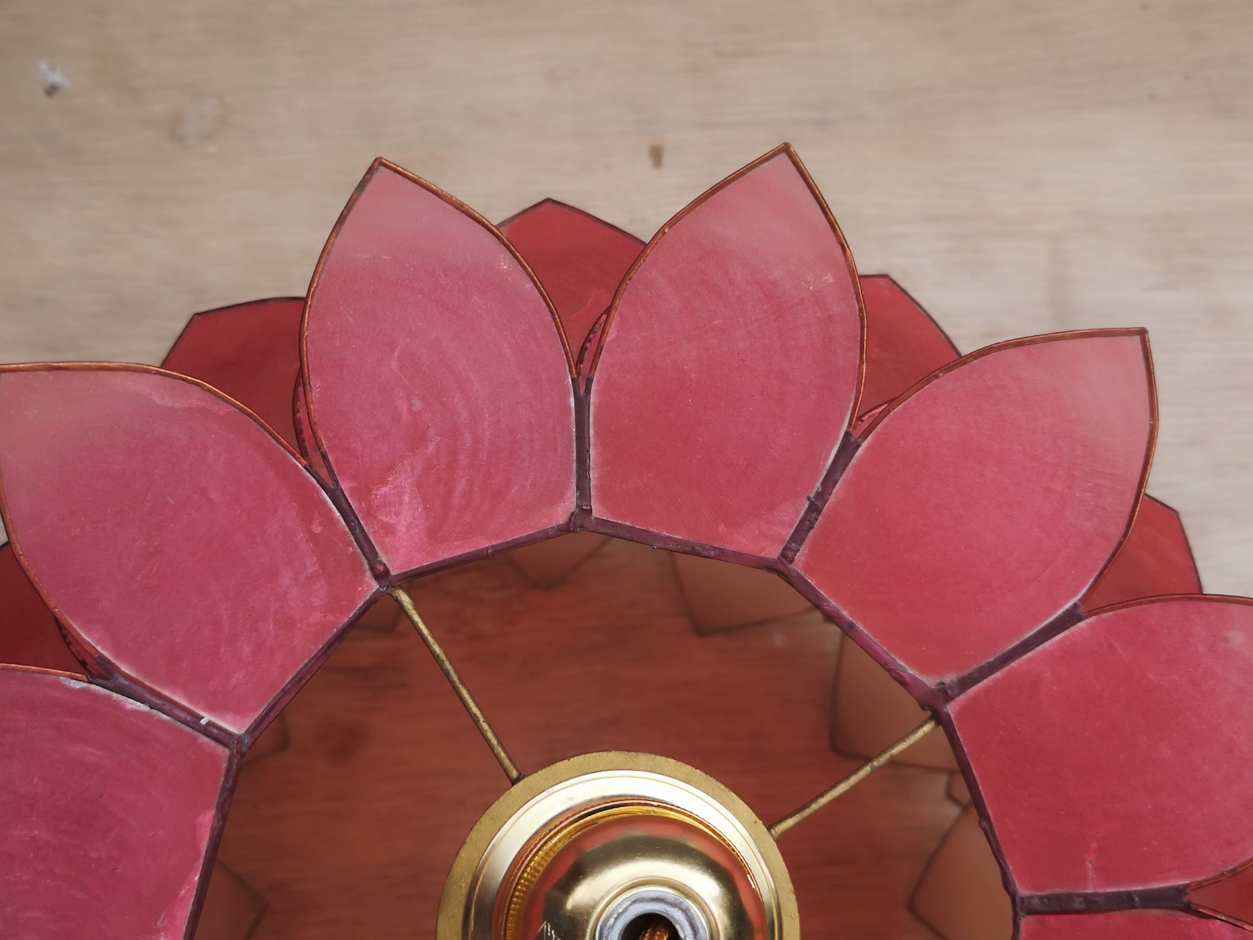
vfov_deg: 32.9
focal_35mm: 44
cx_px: 626
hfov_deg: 42.9
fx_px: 1593
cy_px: 470
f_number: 1.8
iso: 50
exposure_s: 1/647
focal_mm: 5.58
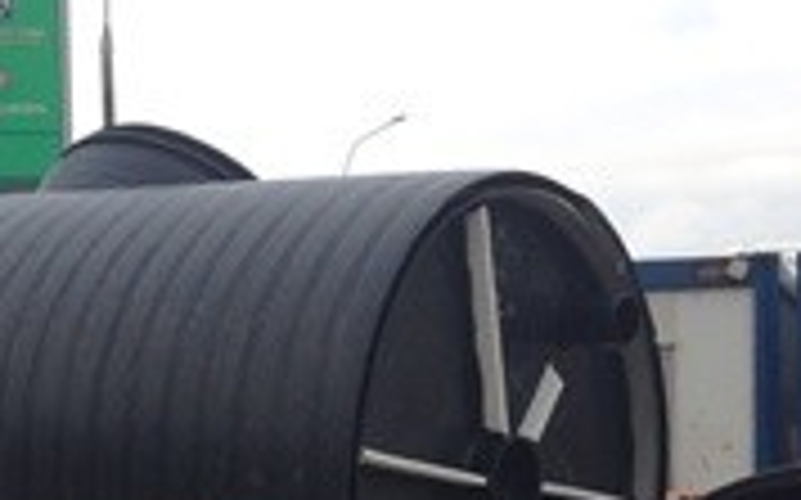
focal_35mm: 105
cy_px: 523
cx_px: 119
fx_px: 2291
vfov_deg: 12.3
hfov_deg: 19.6
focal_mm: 4.12
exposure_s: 1/120
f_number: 2.4
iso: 50
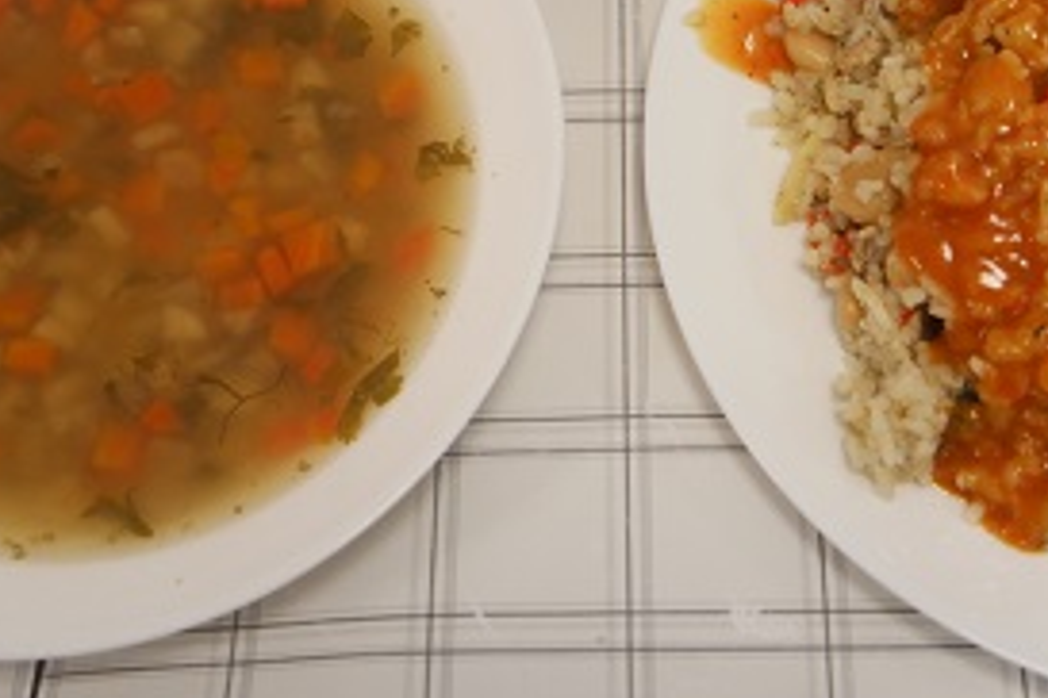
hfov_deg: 34.8
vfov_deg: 23.1
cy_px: 58
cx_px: 691
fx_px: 1659
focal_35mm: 57
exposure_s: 1/40
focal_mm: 16
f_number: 3.5
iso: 200
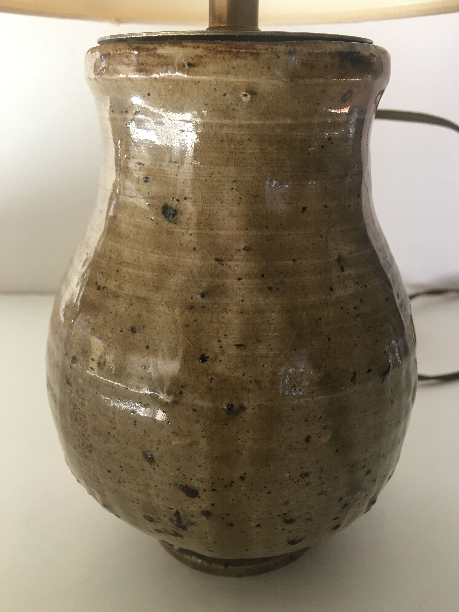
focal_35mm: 30
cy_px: 309
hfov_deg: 46.8
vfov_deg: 60.0
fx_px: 530
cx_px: 234
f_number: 2.2
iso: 50
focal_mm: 4.15
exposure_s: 1/17
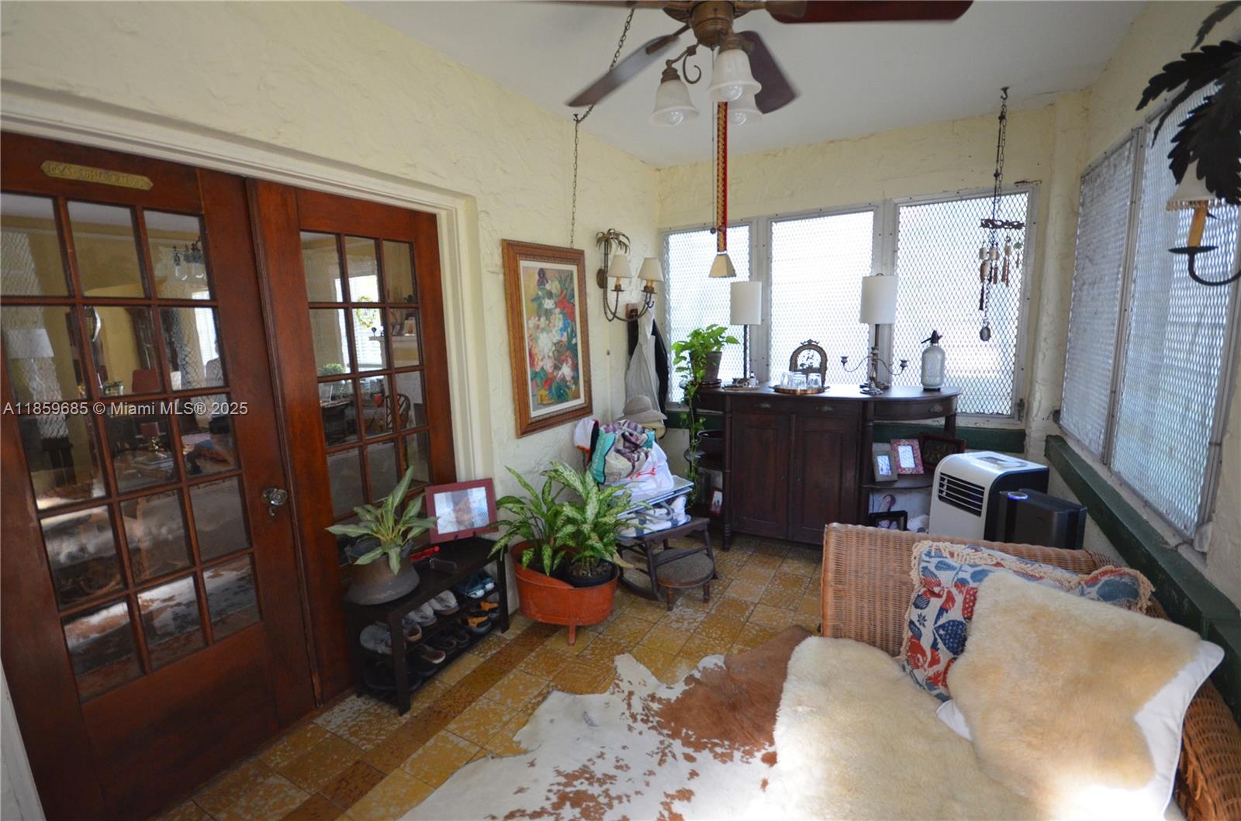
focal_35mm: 15
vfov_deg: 77.0
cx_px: 620
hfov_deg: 100.5
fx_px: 516
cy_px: 410
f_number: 4
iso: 1600
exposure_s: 1/100
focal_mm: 10
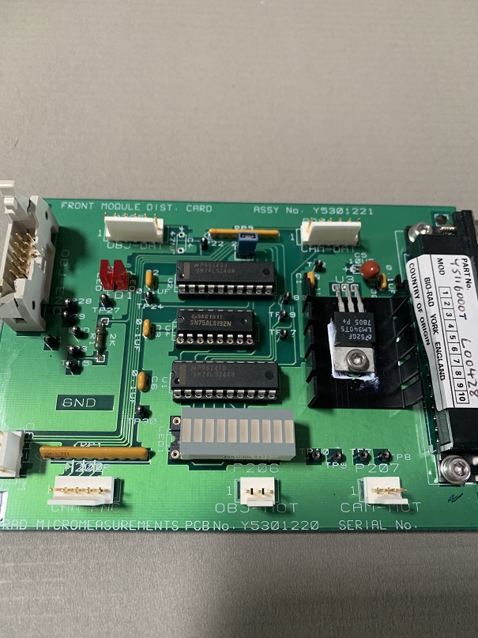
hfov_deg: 53.1
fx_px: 479
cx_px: 239
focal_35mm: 26
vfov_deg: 67.3
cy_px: 319
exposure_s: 1/60
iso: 250
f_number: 1.8
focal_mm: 4.25
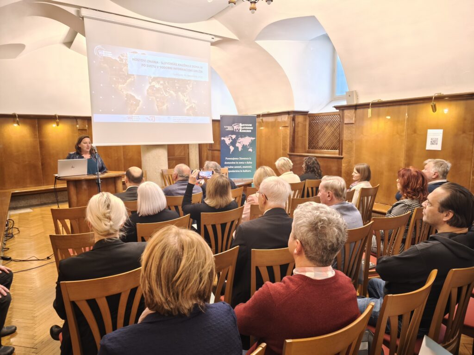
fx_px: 315
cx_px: 237
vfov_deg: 58.9
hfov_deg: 73.9
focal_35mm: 23
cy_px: 178
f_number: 1.6
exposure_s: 1/20
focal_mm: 6.57
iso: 3200
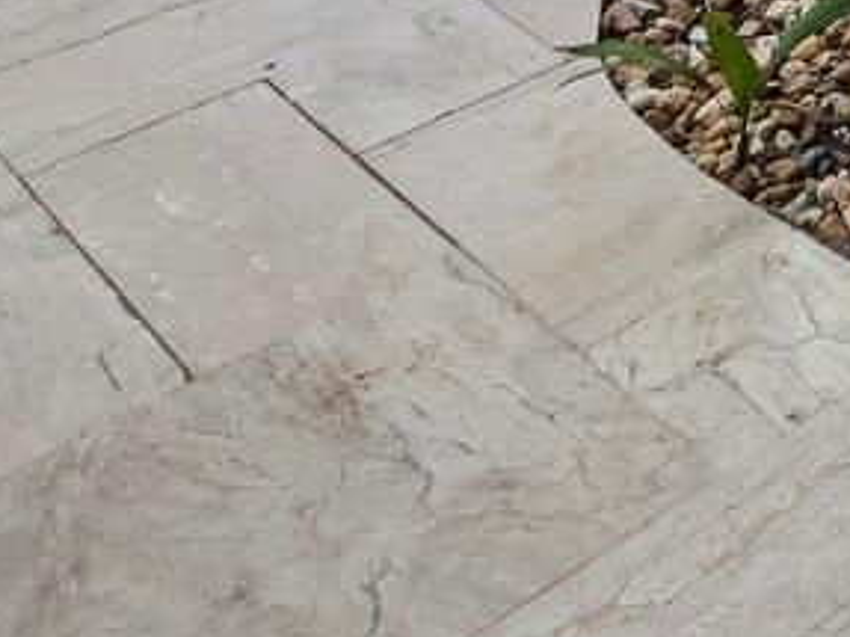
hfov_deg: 19.7
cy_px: -1078
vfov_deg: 12.5
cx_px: 1451
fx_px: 1914
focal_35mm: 78
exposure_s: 1/13
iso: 400
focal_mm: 7
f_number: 10
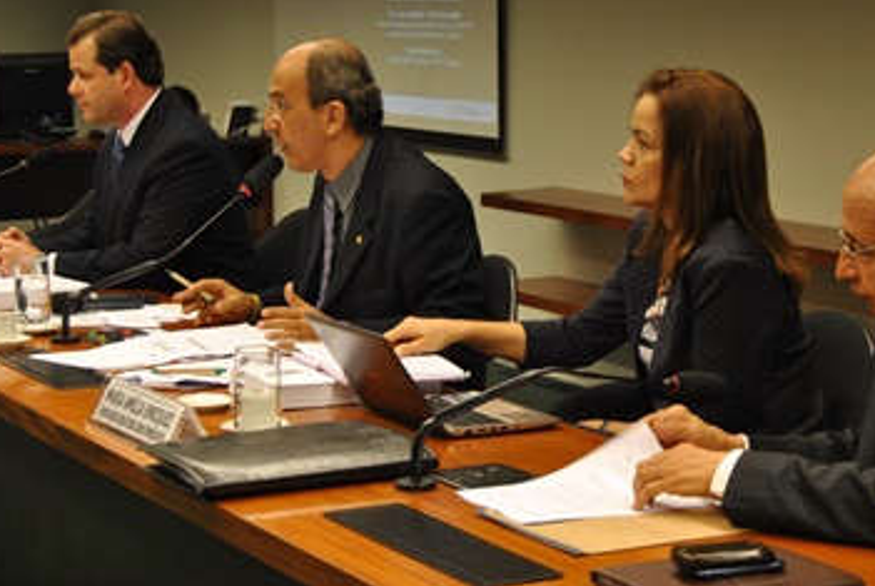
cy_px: 264
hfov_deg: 22.1
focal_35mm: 92
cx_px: 504
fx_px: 2239
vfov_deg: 14.9
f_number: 5.3
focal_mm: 48
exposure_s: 1/30
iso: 250
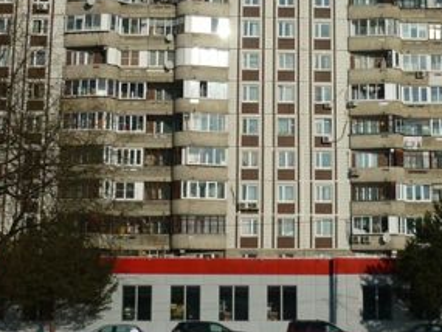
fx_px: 945
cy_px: 74
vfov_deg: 19.7
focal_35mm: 74
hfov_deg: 26.2
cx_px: 279
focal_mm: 5.5
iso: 80
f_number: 8
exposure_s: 1/500
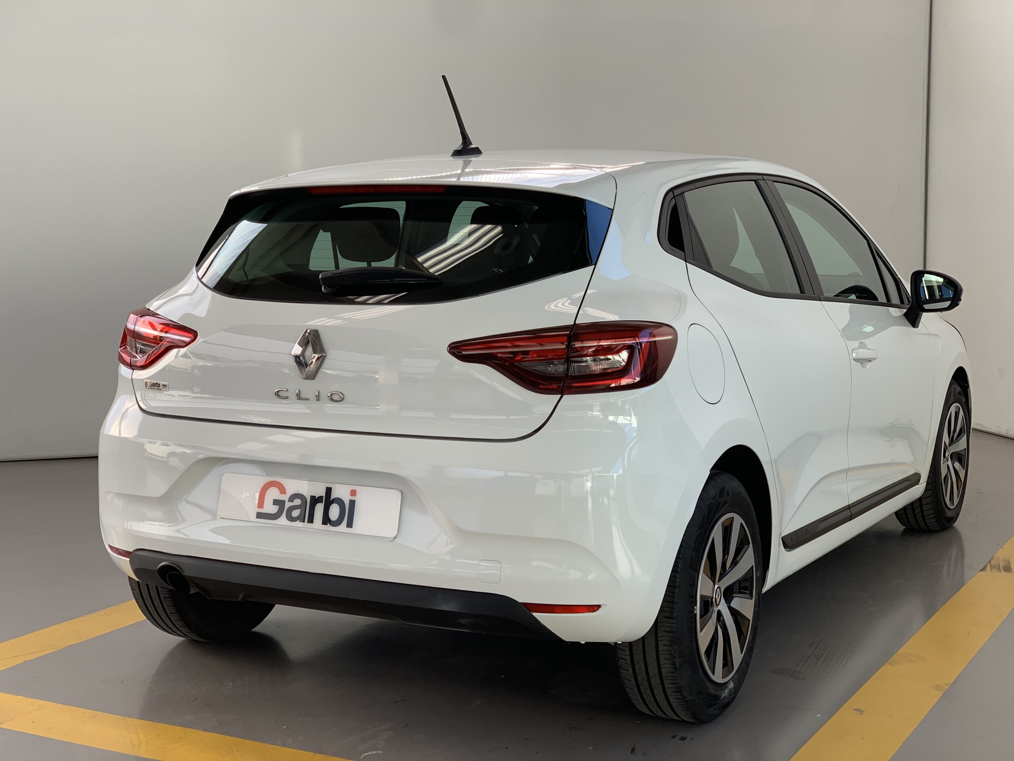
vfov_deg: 28.0
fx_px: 1523
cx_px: 507
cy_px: 380
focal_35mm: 52
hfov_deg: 36.8
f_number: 2.4
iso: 16
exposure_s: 1/83
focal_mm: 6
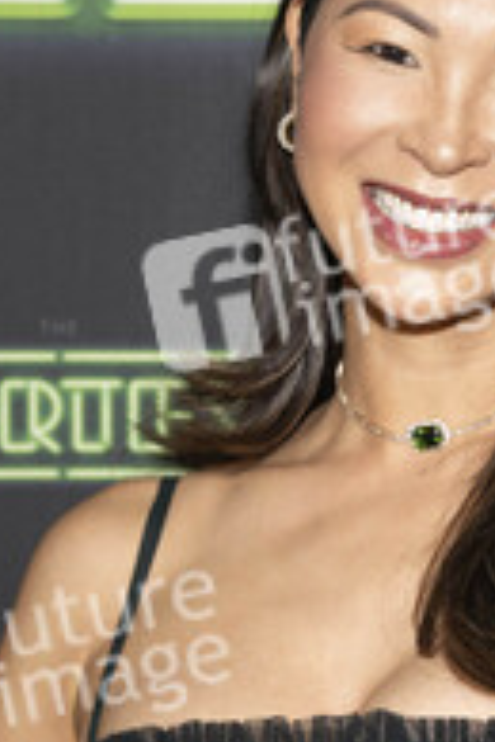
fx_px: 3217
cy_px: 472
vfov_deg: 13.2
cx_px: 449
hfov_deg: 8.8
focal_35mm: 156
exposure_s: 1/200
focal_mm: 76
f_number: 5.6
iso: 800
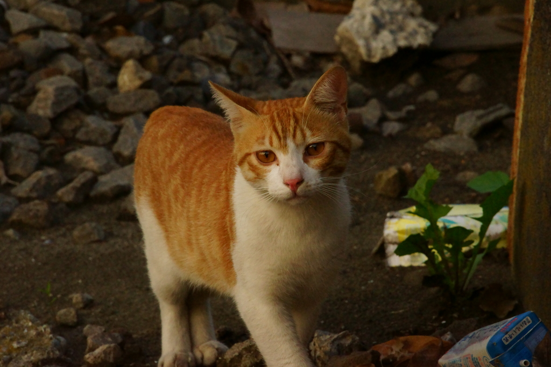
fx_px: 3060
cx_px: 276
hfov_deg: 10.3
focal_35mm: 200
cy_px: 184
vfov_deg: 6.9
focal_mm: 200
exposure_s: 1/200
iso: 6400
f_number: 18
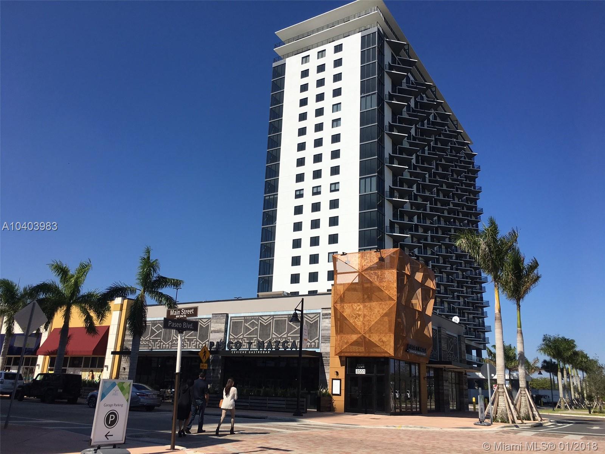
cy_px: 227
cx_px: 302
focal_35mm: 29
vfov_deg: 48.2
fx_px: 507
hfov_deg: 61.7
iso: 25
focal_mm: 4.15
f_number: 2.2
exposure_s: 1/2959
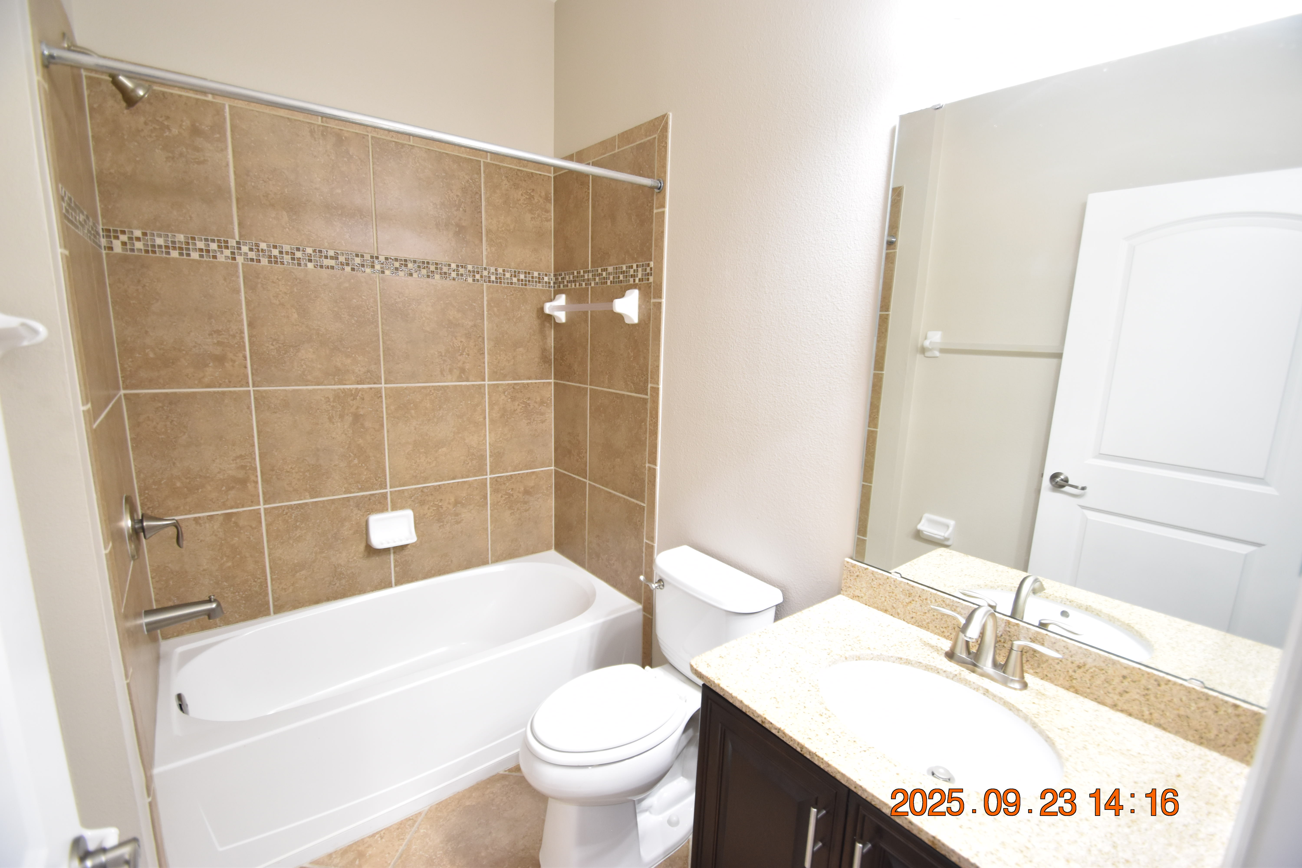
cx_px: 651
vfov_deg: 77.3
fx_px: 542
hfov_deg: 100.4
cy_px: 434
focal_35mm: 15
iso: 800
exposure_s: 1/15
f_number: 3.5
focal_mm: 10
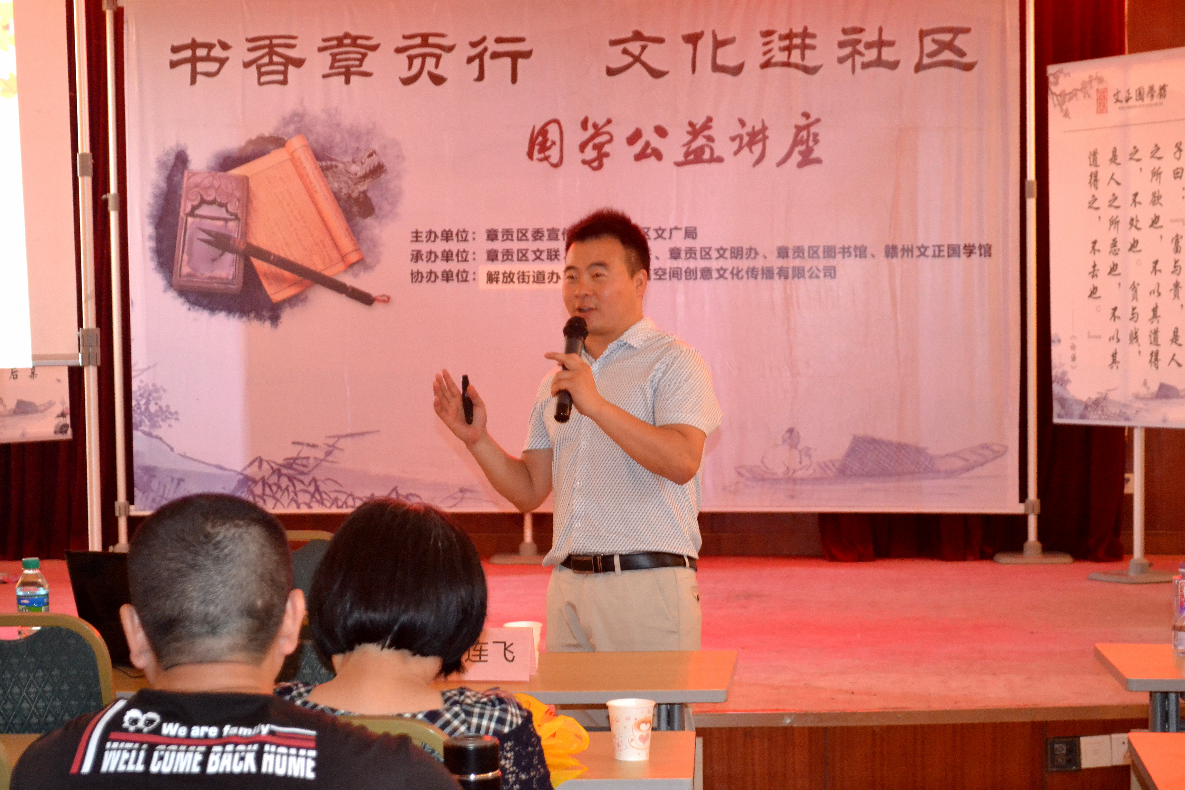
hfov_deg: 24.6
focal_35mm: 82
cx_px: 592
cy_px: 395
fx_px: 2715
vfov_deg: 16.6
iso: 3200
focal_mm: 55
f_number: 5.6
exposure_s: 1/30
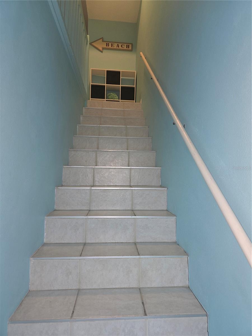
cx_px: 126
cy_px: 168
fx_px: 223
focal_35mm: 23
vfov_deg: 73.9
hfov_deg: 58.9
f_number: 1.7
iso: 100
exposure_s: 1/30
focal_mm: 6.3
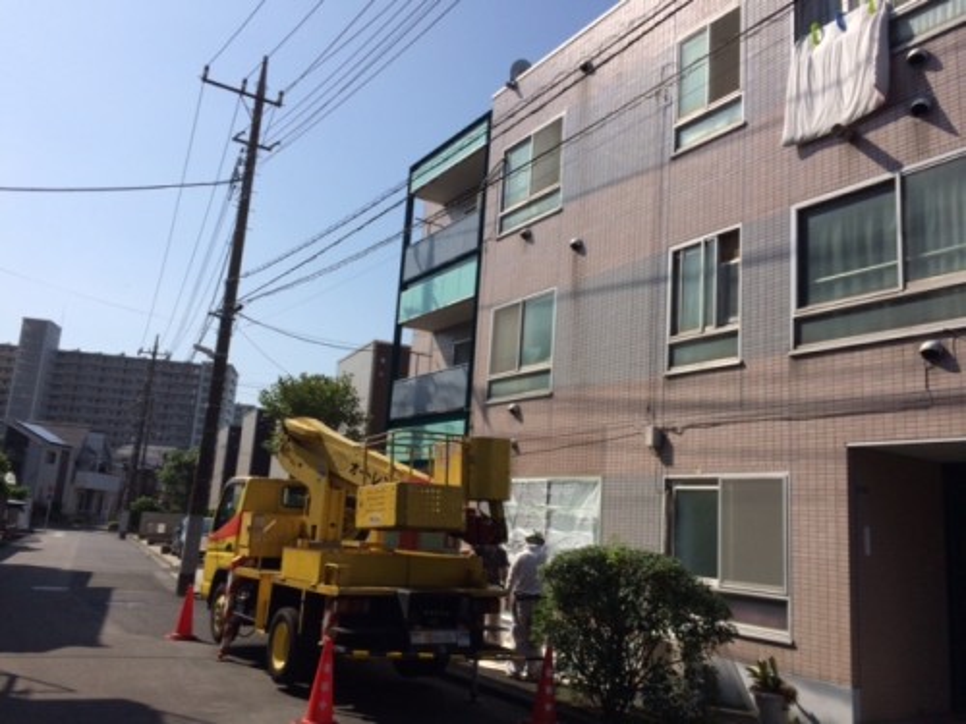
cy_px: 362
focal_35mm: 30
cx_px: 483
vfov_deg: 46.8
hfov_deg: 60.0
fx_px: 837
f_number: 2.2
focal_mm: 4.12
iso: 40
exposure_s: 1/4115
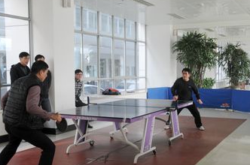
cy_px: 90
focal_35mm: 49
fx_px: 340
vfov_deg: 27.4
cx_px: 147
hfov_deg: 40.3
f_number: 4.5
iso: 200
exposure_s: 1/80
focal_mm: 24
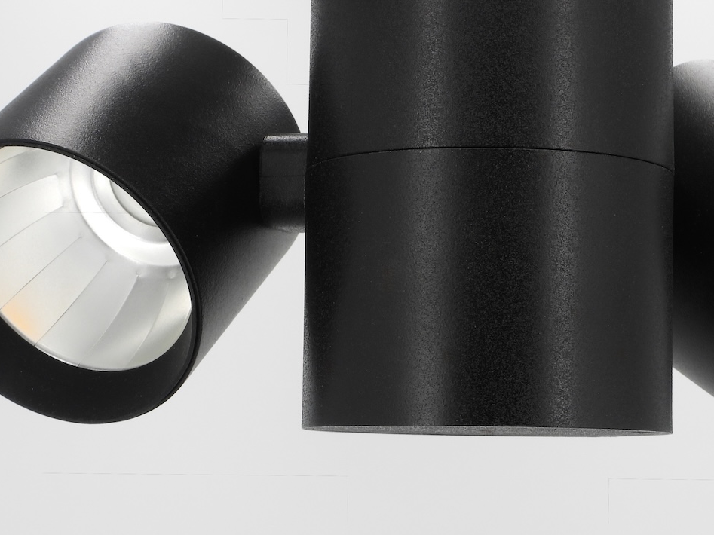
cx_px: 429
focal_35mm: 103
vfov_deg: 14.4
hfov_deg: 19.1
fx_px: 2124
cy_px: 261
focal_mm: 11.7
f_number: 5
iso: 100
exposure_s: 1/320
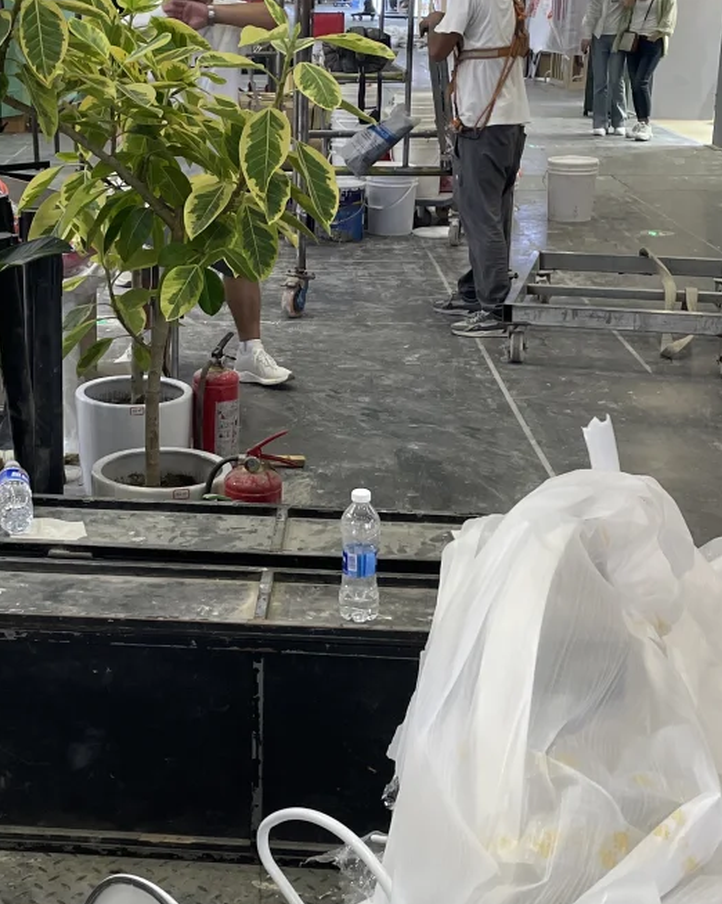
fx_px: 1496
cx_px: 237
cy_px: 371
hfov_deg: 27.0
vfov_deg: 33.5
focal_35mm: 56
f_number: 1.6
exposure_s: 1/100
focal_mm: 4.2
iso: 125
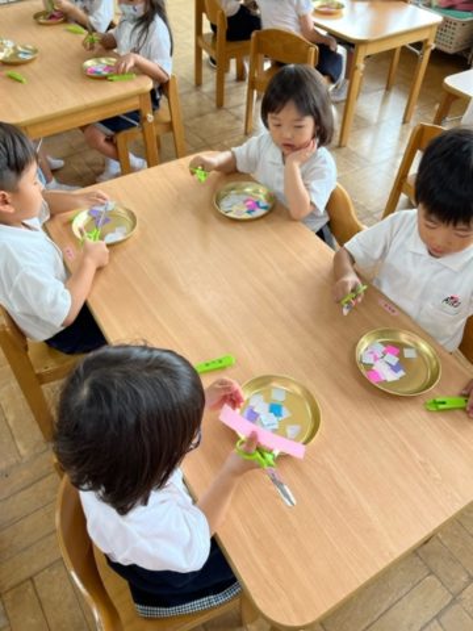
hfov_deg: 53.1
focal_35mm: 26
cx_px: 236
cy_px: 316
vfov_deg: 67.3
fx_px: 474
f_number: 1.5
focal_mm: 5.7
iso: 64
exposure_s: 1/121
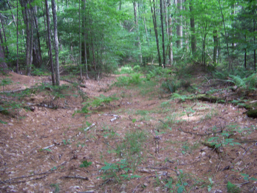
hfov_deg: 51.4
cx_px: 128
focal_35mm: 36
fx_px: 267
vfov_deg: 39.7
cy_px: 96
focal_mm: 5.85
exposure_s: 1/30
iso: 131
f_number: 2.8
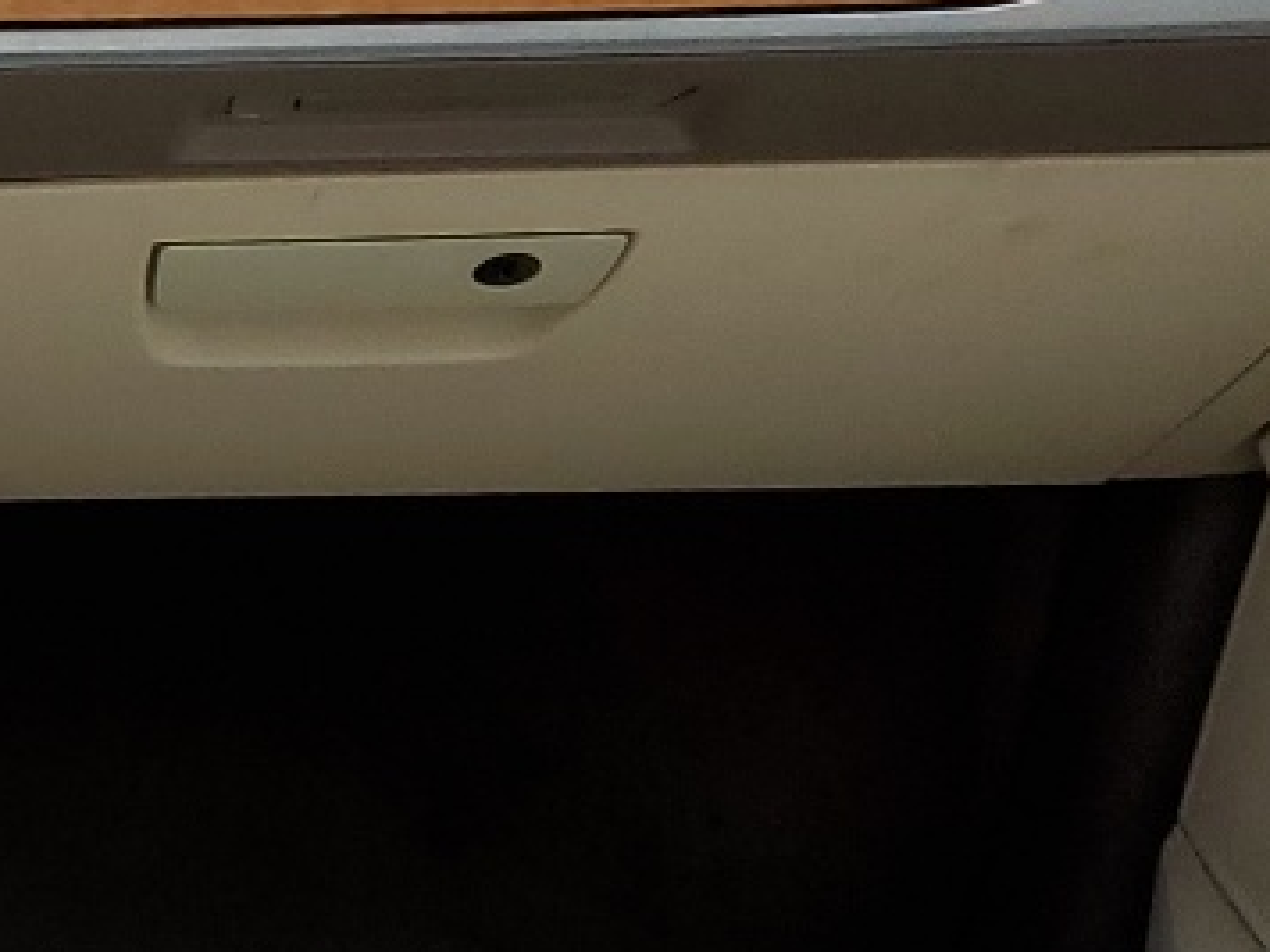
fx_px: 4293
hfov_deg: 14.8
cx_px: -988
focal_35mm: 117
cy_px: 799
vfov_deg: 12.6
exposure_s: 1/60.2
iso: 57
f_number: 1.5
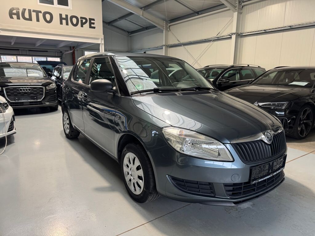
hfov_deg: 71.6
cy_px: 118
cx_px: 158
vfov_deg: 56.8
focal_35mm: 24
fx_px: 218
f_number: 1.78
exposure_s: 1/77
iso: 200
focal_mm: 6.76
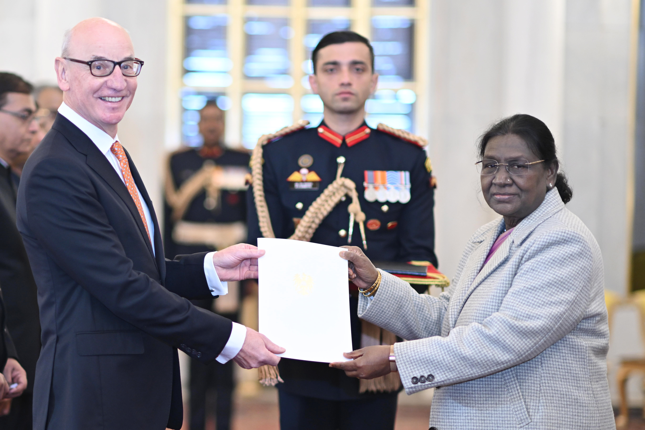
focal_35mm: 85
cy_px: 215
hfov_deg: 23.9
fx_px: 1523
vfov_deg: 16.1
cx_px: 322
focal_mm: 85
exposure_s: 1/200
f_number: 1.6
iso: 1000
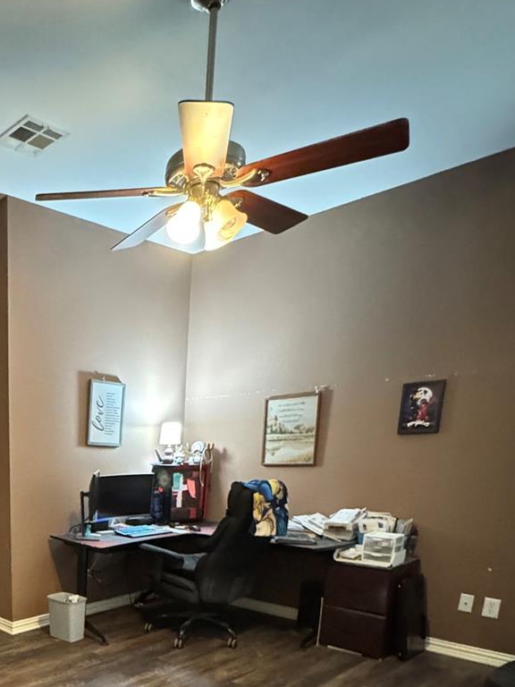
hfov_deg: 43.1
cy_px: 576
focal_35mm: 28
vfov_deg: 57.3
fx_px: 555
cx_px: 6
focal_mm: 2.22
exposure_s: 1/30
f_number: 2.2
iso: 2000
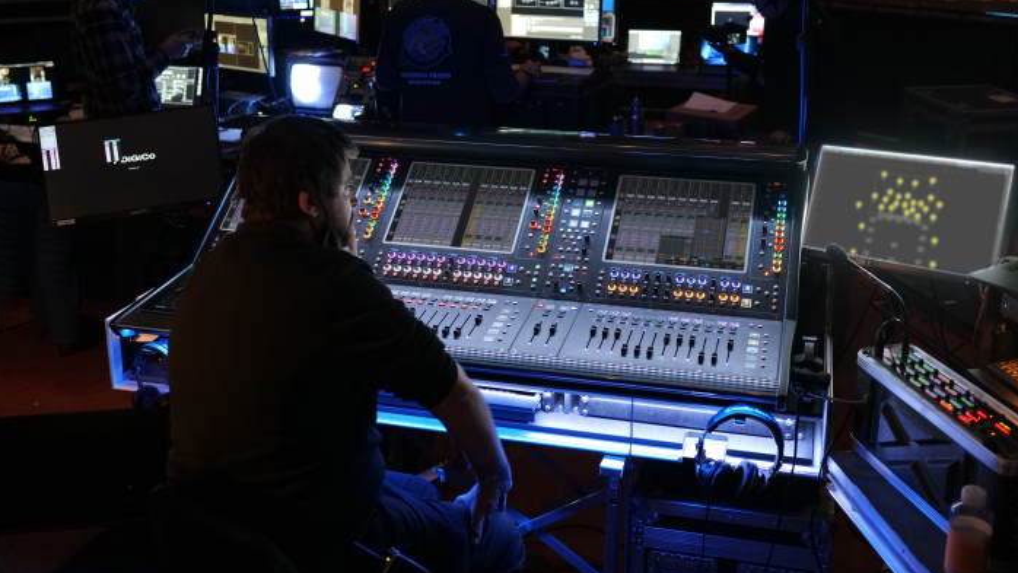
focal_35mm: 42
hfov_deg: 48.3
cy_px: 198
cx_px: 531
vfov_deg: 28.2
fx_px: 1134
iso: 4000
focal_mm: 35
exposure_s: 1/60
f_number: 2.8
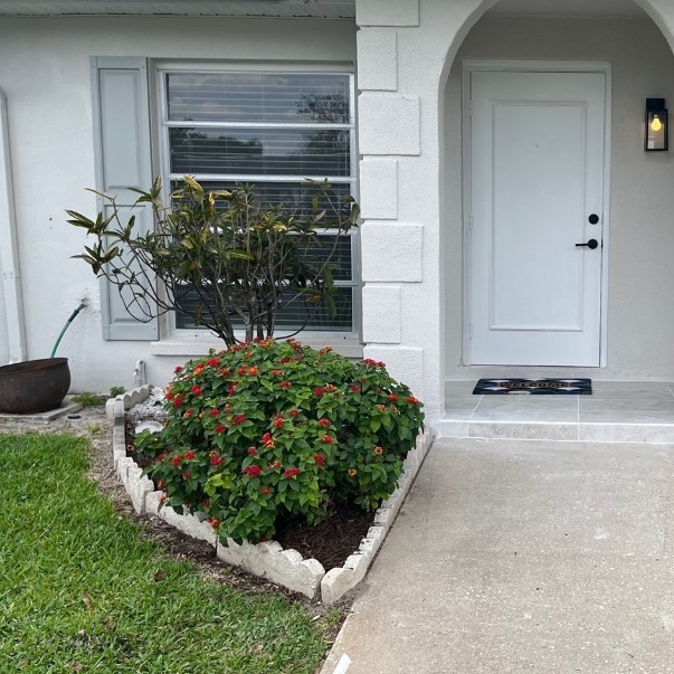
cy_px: 308
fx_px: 859
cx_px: 562
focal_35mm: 39
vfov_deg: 42.8
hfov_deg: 40.6
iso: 50
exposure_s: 1/1441
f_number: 1.6
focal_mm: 5.1
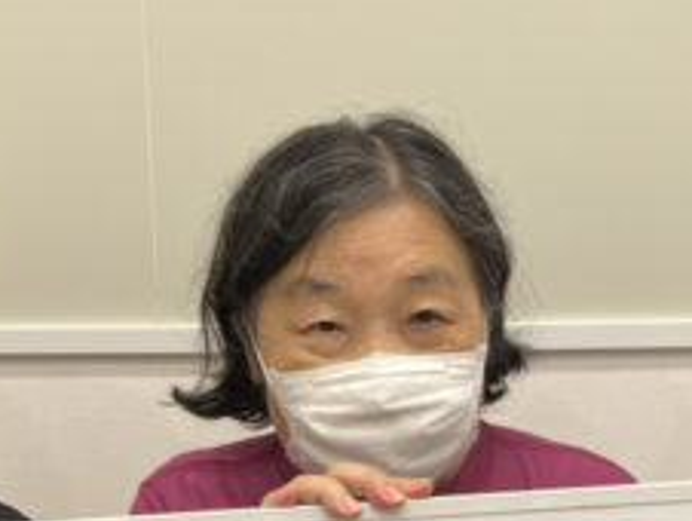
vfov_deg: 20.3
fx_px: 1381
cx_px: 349
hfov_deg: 28.1
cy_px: 579
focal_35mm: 69
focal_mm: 5.1
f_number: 1.6
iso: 125
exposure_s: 1/120
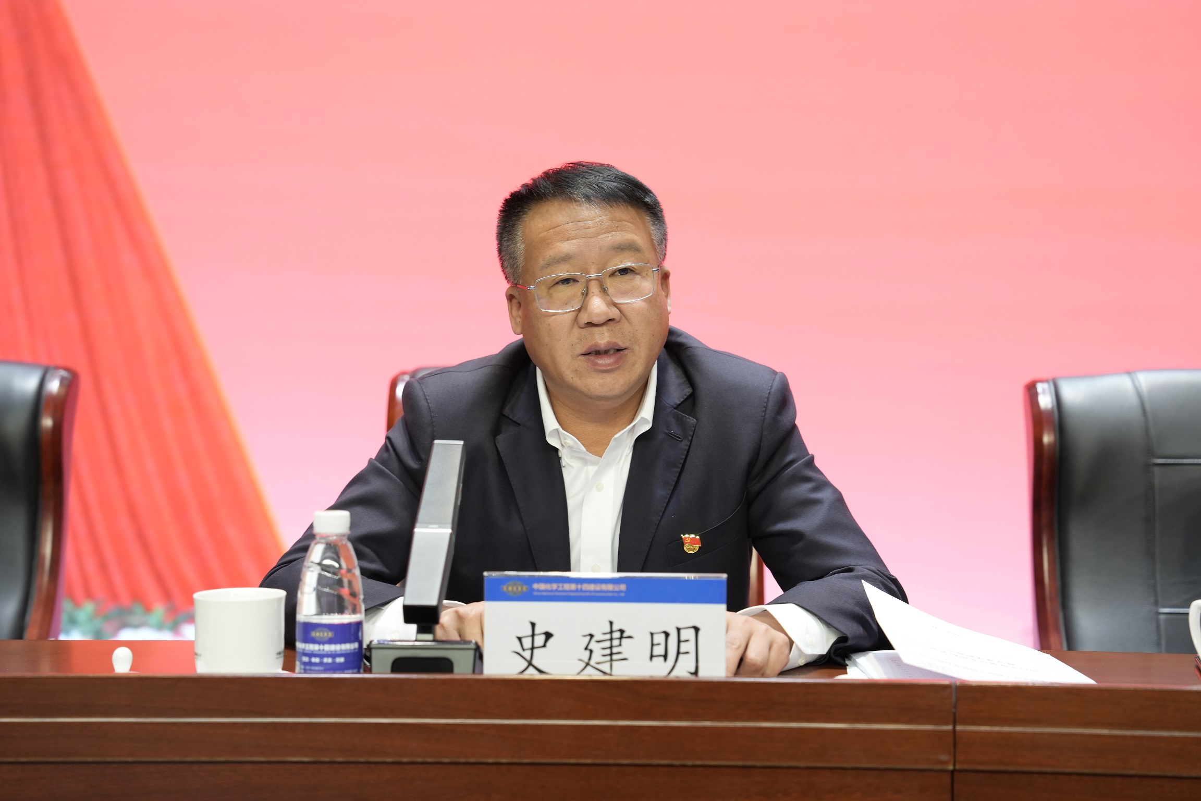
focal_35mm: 65
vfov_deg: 20.9
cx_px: 600
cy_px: 400
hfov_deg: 31.0
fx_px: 2168
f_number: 3.2
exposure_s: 1/125
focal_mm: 65
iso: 800
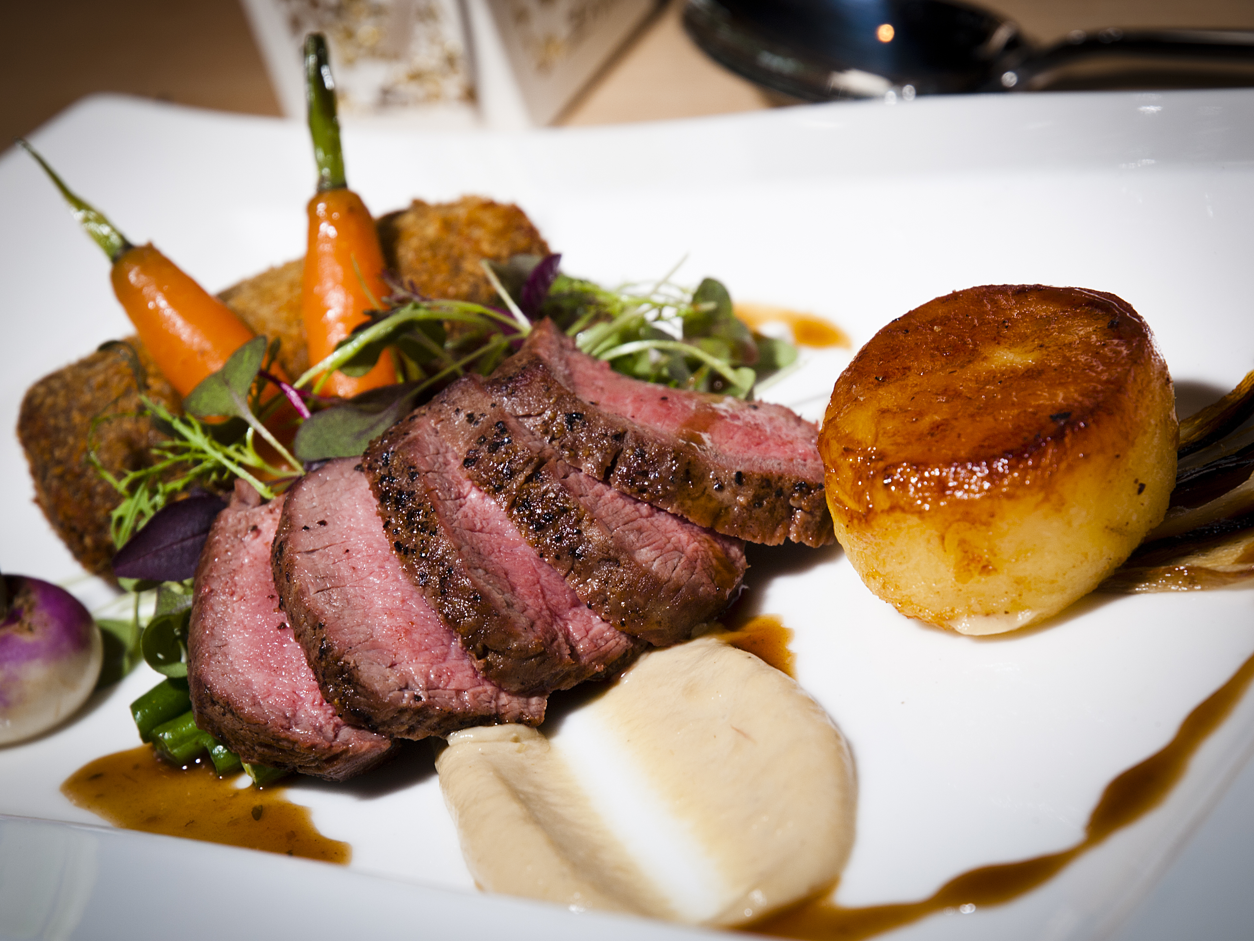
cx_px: 629
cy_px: 482
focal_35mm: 107
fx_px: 3876
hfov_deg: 18.4
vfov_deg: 13.8
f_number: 5.6
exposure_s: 1/100
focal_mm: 51
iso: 200
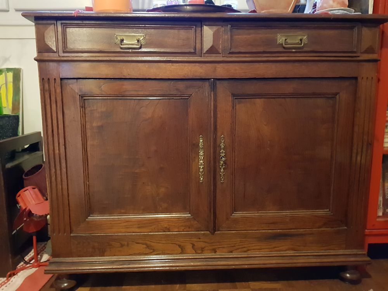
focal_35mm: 26
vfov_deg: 53.1
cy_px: 146
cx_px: 194
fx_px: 291
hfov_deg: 67.3
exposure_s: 1/10
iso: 800
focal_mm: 4.2
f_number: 1.7
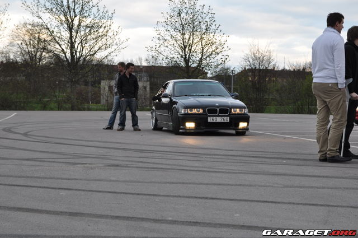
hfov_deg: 27.0
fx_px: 745
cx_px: 179
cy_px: 119
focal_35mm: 75
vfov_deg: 18.1
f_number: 5.6
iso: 400
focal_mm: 50
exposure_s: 1/125
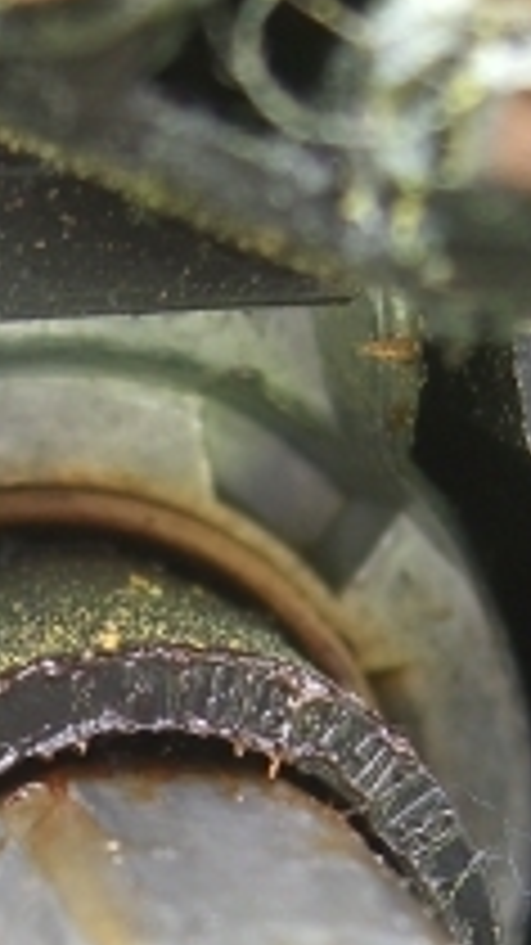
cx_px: -76
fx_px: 3156
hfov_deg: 9.5
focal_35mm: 126
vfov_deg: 16.7
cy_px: 891
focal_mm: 7.9
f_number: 2.8
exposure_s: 1/80
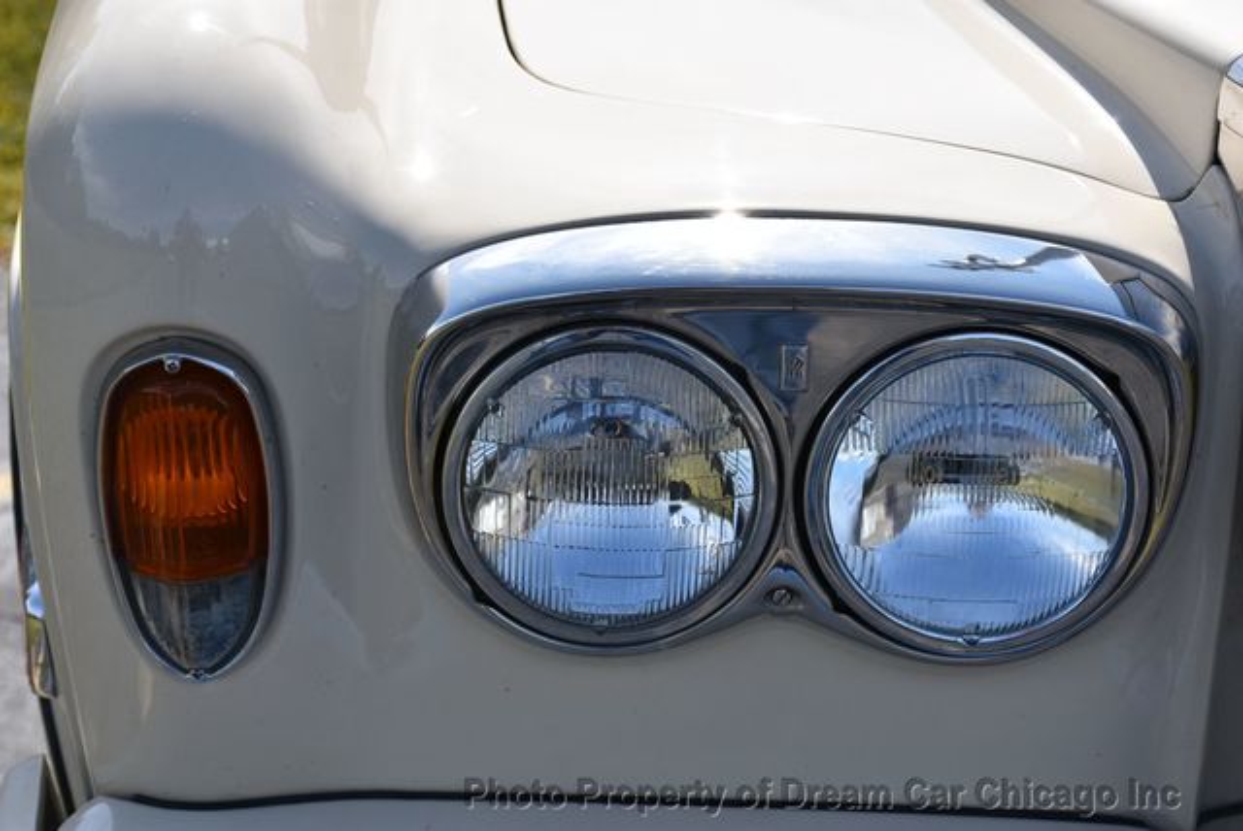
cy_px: 416
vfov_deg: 16.3
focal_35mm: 84
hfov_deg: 24.2
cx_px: 622
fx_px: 2903
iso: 140
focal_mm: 56
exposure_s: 1/500
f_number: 8
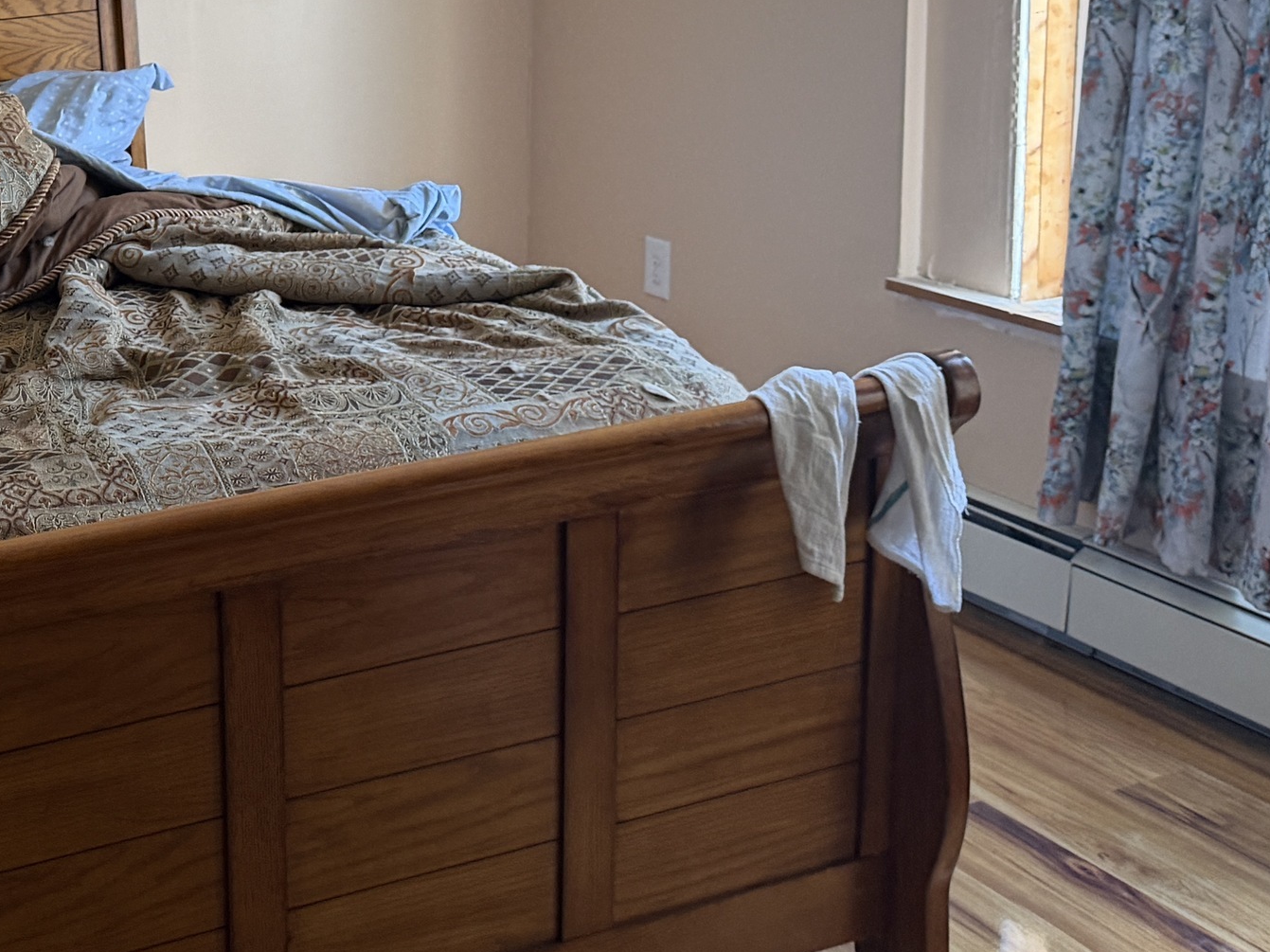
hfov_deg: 32.8
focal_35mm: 55
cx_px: 83
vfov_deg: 25.9
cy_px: 131
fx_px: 2017
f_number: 1.78
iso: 250
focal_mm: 6.76
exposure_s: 1/60
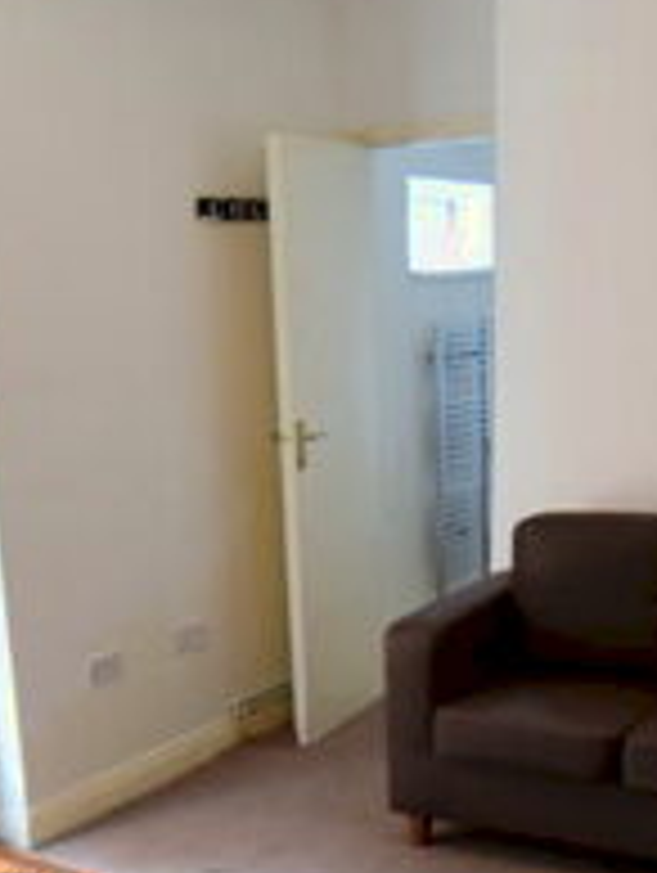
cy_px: 731
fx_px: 1313
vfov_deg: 35.3
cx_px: 320
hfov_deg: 28.1
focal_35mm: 52
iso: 800
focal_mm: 10
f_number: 4
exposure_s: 1/60
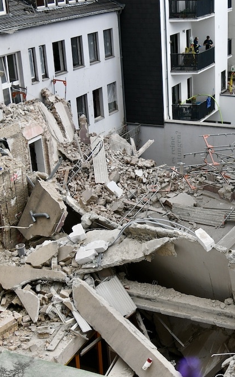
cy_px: 187
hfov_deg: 22.9
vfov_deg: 36.3
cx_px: 177
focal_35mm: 56
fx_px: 574
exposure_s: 1/4000
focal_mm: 30
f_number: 4
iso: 1000
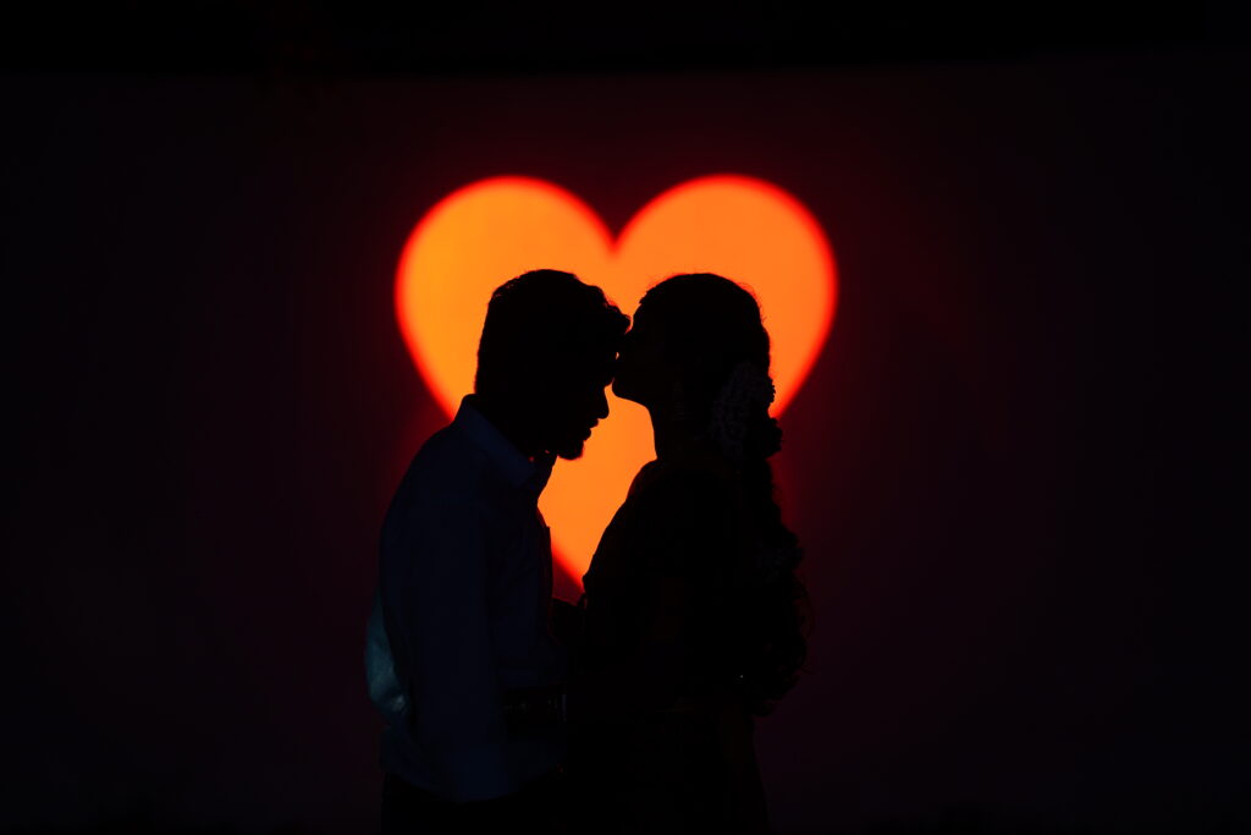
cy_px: 418
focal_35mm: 85
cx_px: 626
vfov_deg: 16.1
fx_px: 2954
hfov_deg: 23.9
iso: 160
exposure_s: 1/250
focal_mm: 85
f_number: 1.4
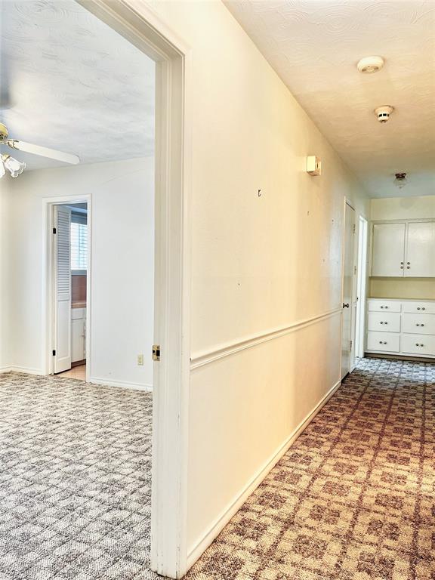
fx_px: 436
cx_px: 218
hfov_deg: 53.1
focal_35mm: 26
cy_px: 290
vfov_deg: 67.3
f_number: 1.6
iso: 100
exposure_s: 1/120
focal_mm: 5.1
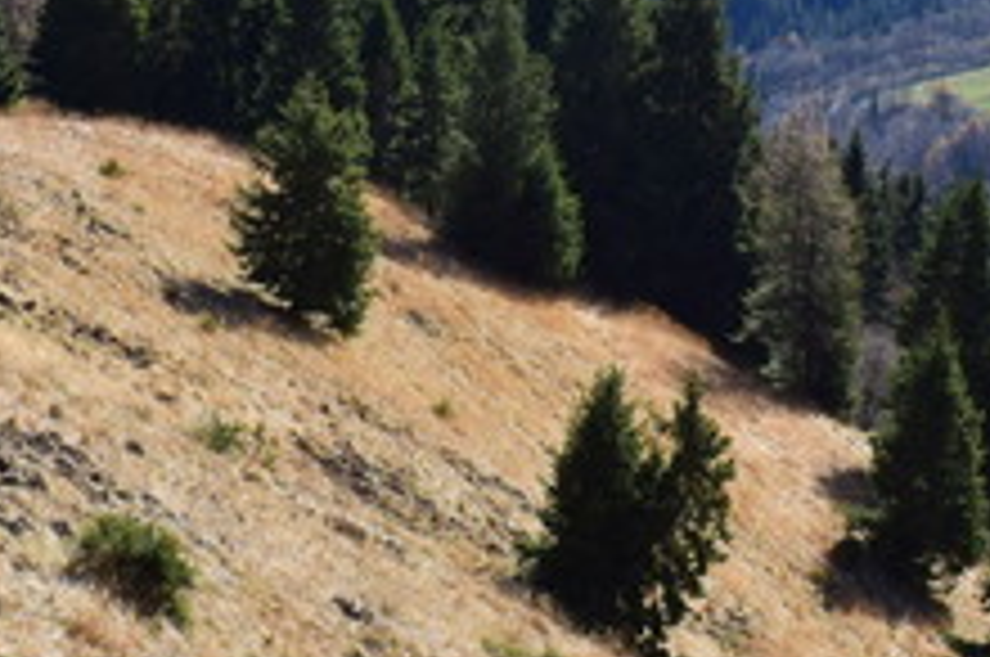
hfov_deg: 16.5
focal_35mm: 123
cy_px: -135
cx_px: 162
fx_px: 3378
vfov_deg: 10.9
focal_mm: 24
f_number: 11
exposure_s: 1/400
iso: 400
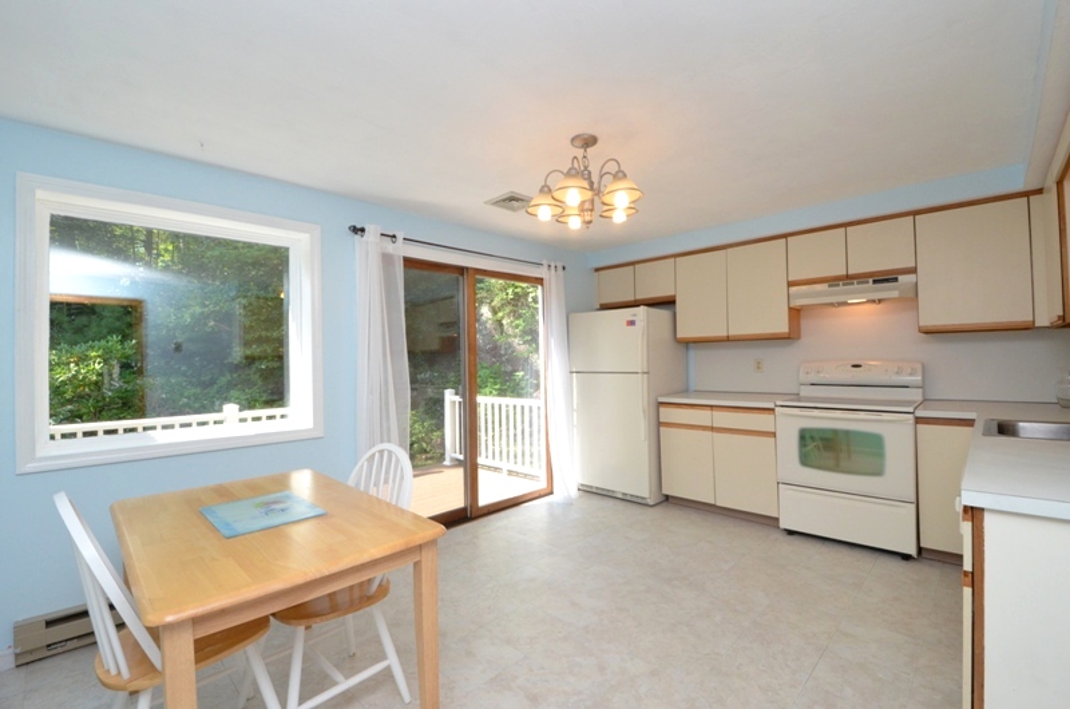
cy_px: 354
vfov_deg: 77.1
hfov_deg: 100.5
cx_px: 535
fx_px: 445
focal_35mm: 15
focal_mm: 10
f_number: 10
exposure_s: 1/200
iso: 1600
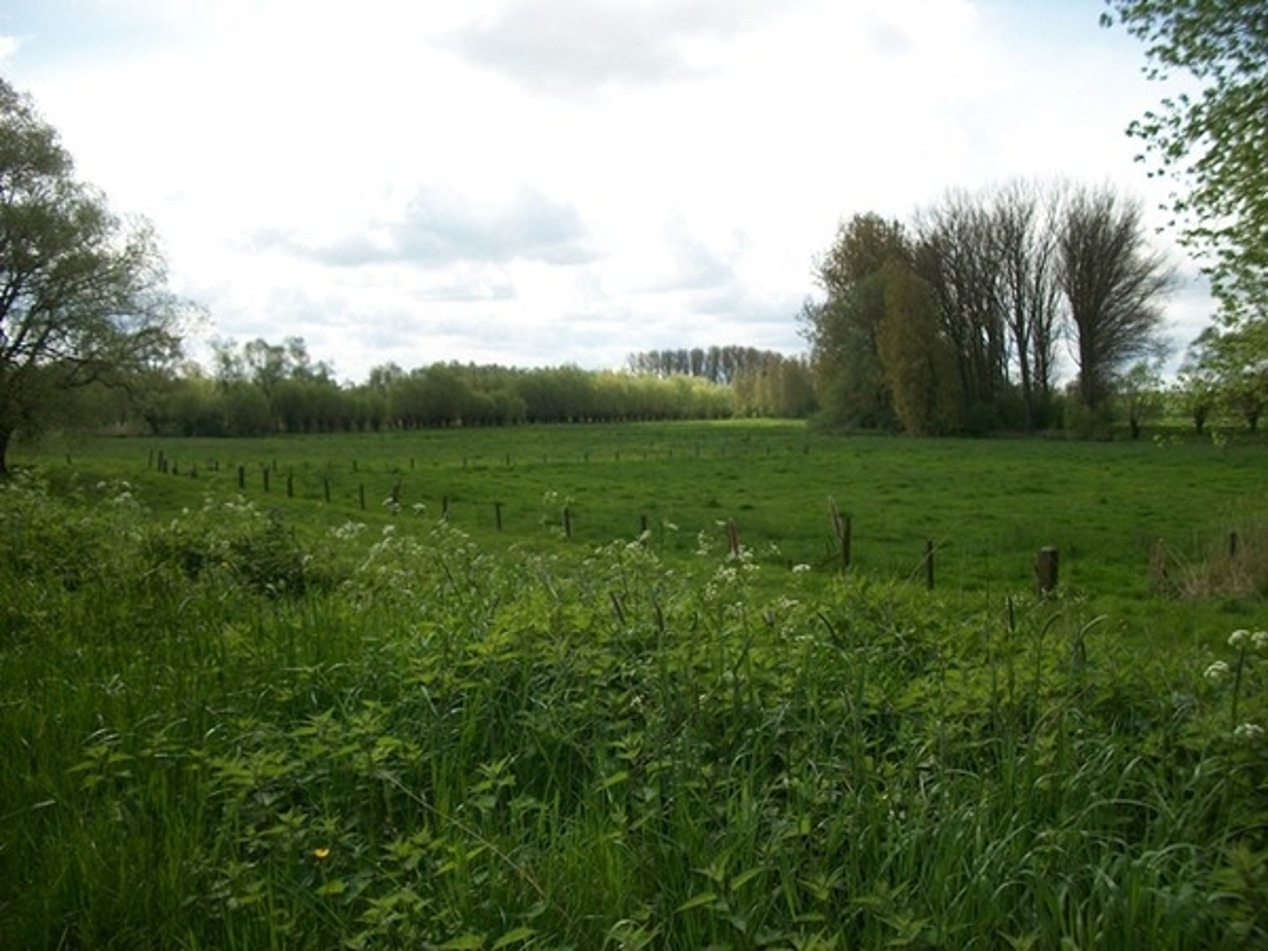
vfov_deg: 44.2
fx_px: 1172
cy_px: 476
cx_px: 634
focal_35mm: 32
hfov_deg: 56.8
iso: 80
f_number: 2.9
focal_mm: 5.7
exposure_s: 1/1000
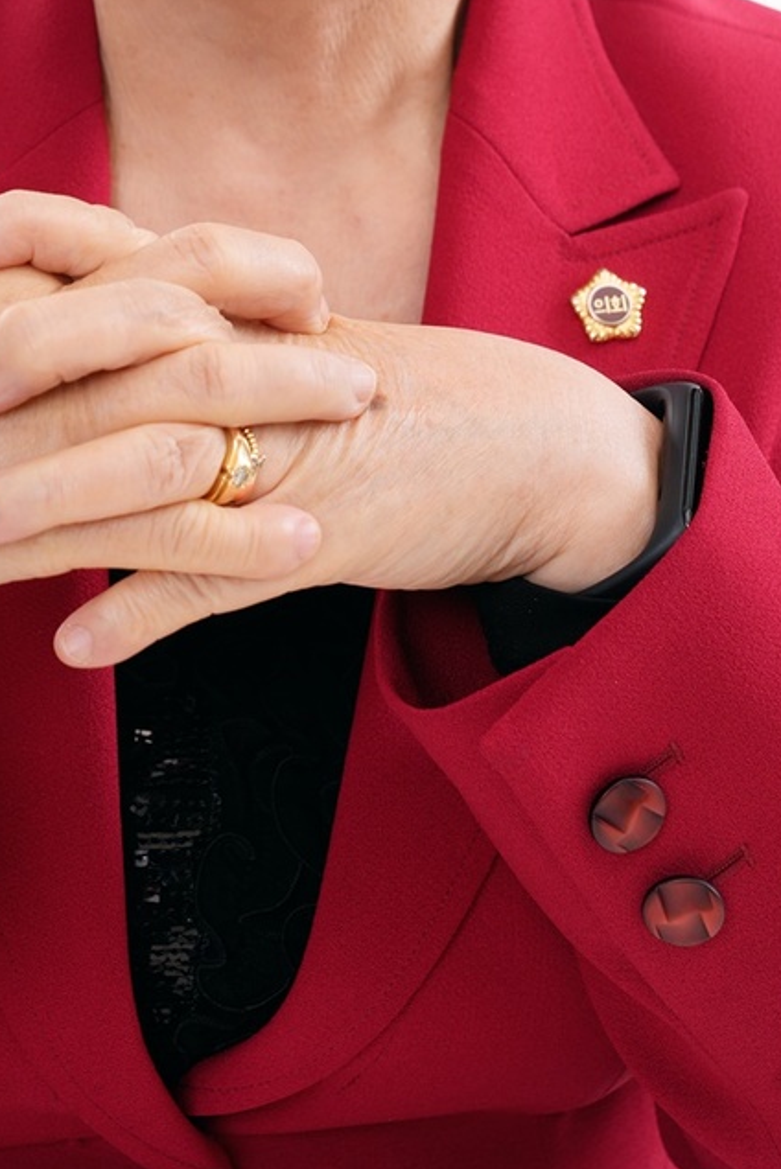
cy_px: 41
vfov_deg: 16.9
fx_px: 3868
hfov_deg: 11.5
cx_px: 157
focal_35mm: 119
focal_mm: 56
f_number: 7.1
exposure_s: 1/125
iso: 125
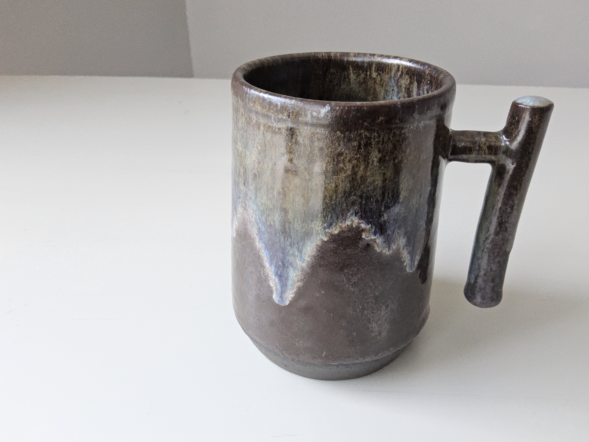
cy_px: 226
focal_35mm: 24
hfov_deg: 71.6
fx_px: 408
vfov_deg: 56.8
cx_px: 300
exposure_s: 1/120
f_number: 2
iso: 800
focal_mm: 3.08
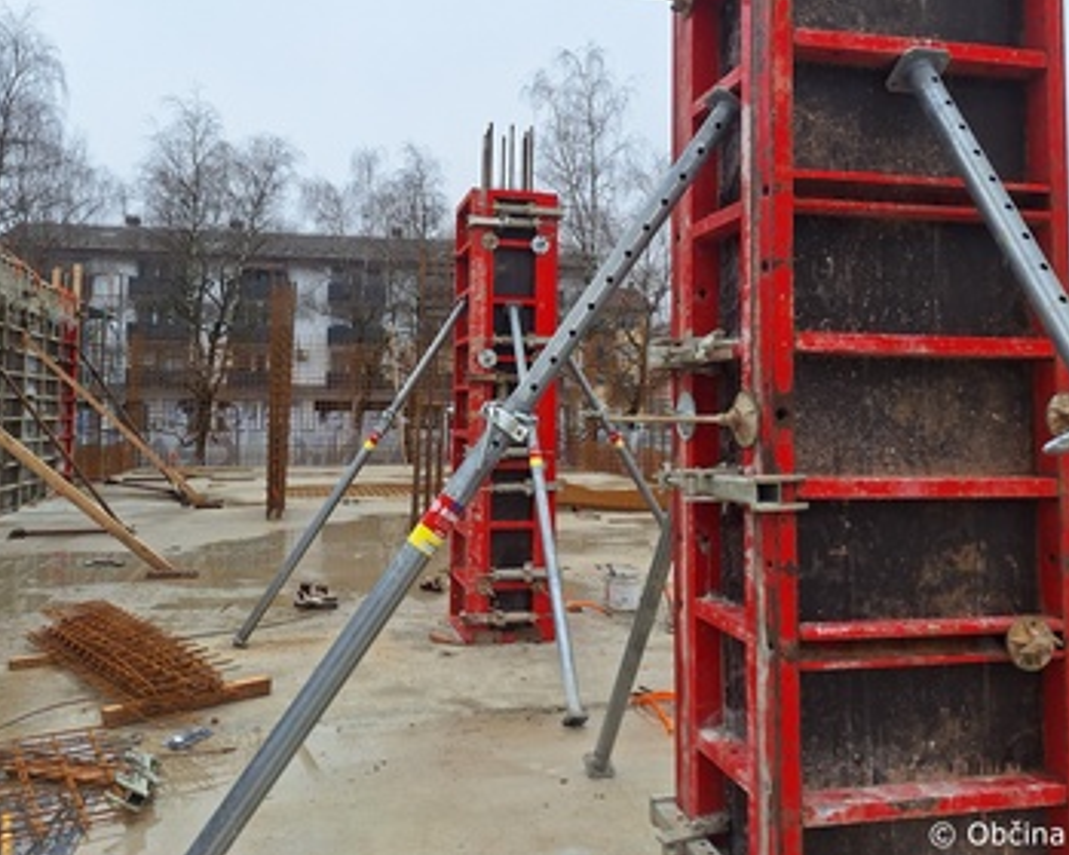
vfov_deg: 49.6
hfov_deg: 60.4
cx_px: 508
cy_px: 340
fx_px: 917
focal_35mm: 29
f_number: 1.8
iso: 40
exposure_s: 1/1610
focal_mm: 5.54
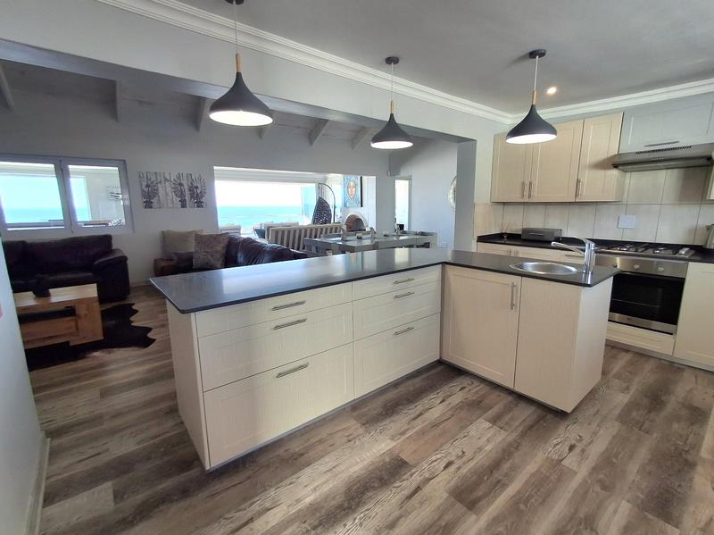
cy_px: 268
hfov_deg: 94.5
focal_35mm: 16
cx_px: 357
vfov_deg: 78.0
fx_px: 330
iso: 40
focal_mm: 1.64
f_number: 2.2
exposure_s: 1/120
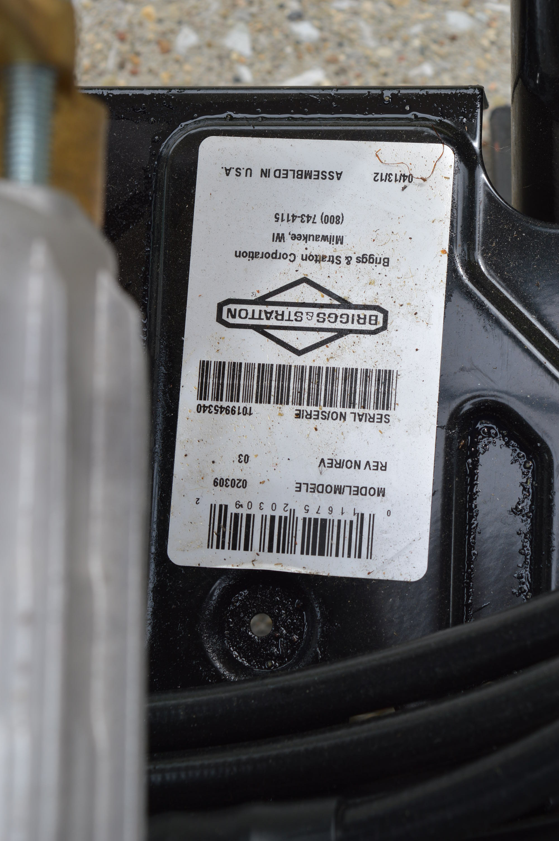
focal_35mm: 82
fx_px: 1925
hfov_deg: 16.5
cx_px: 280
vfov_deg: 24.6
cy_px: 420
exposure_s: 1/100
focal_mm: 55
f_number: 8
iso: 100
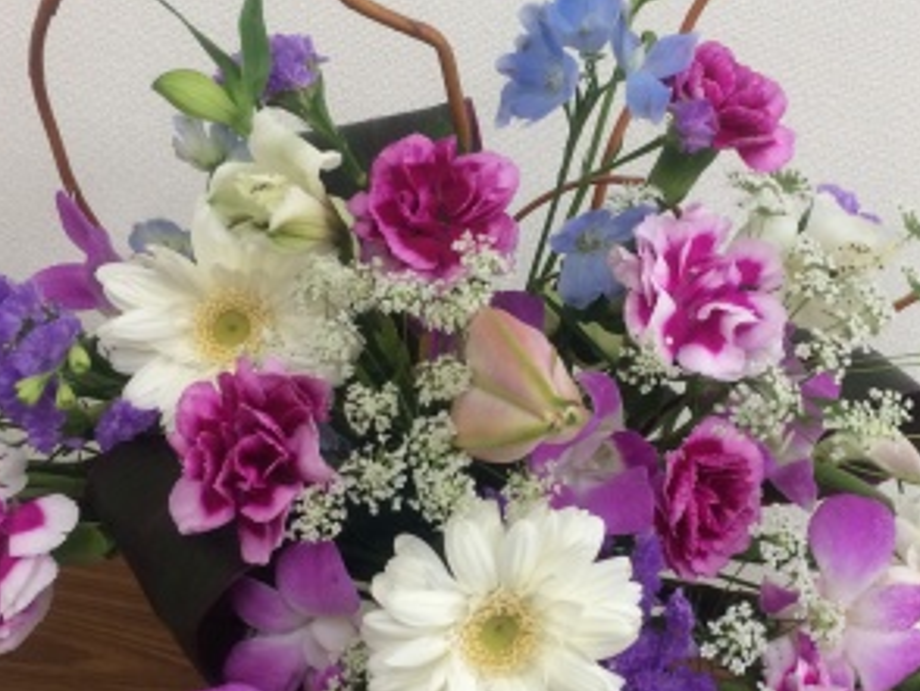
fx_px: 1357
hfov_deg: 37.4
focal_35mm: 51
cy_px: 452
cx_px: 526
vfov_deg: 28.4
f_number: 2.2
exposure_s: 1/30
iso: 40
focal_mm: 4.12
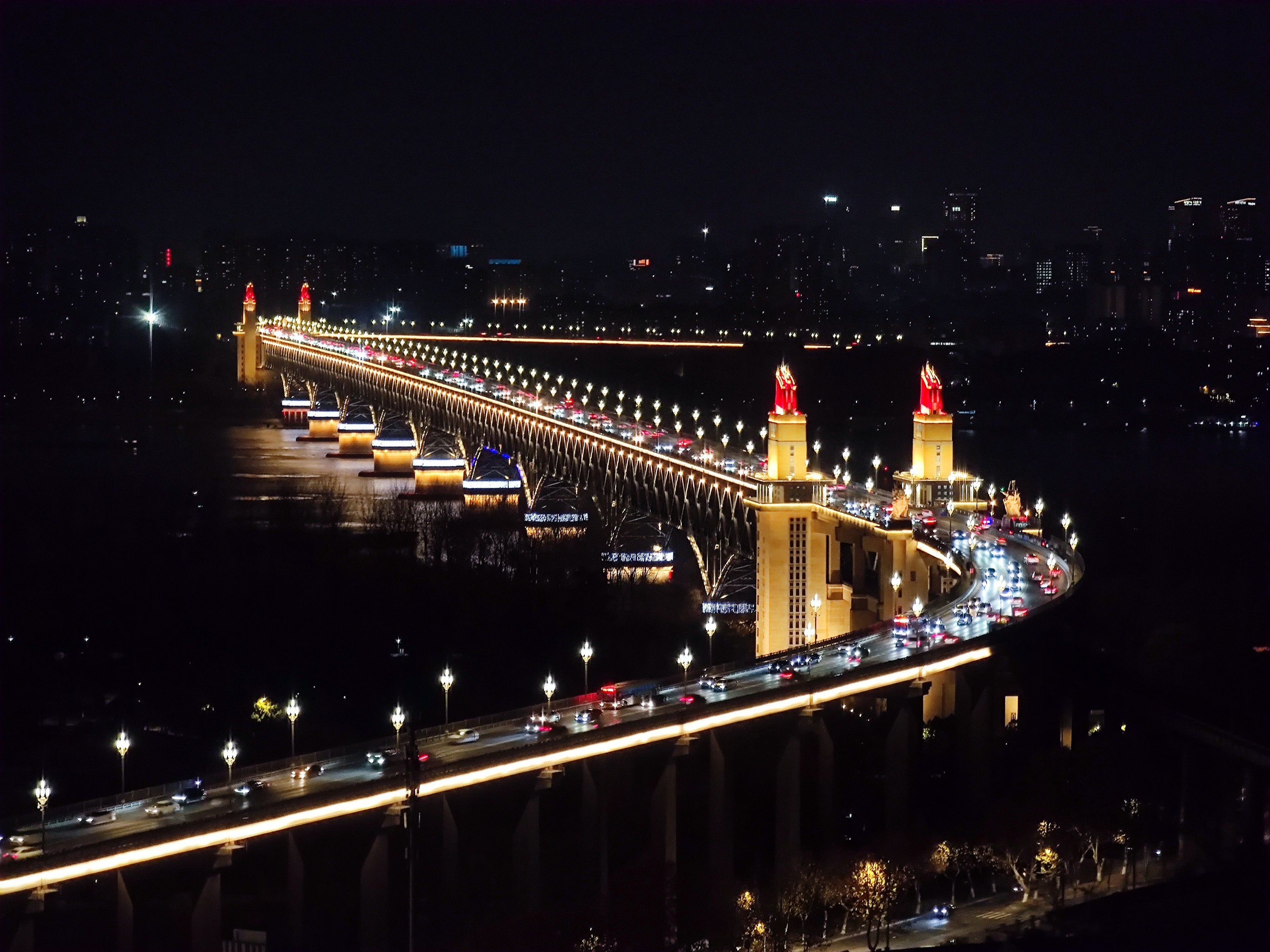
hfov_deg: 15.5
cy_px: 476
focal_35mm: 127
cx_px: 635
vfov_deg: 11.7
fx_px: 4659
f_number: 4.1
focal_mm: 22
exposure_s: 1/20
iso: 1340
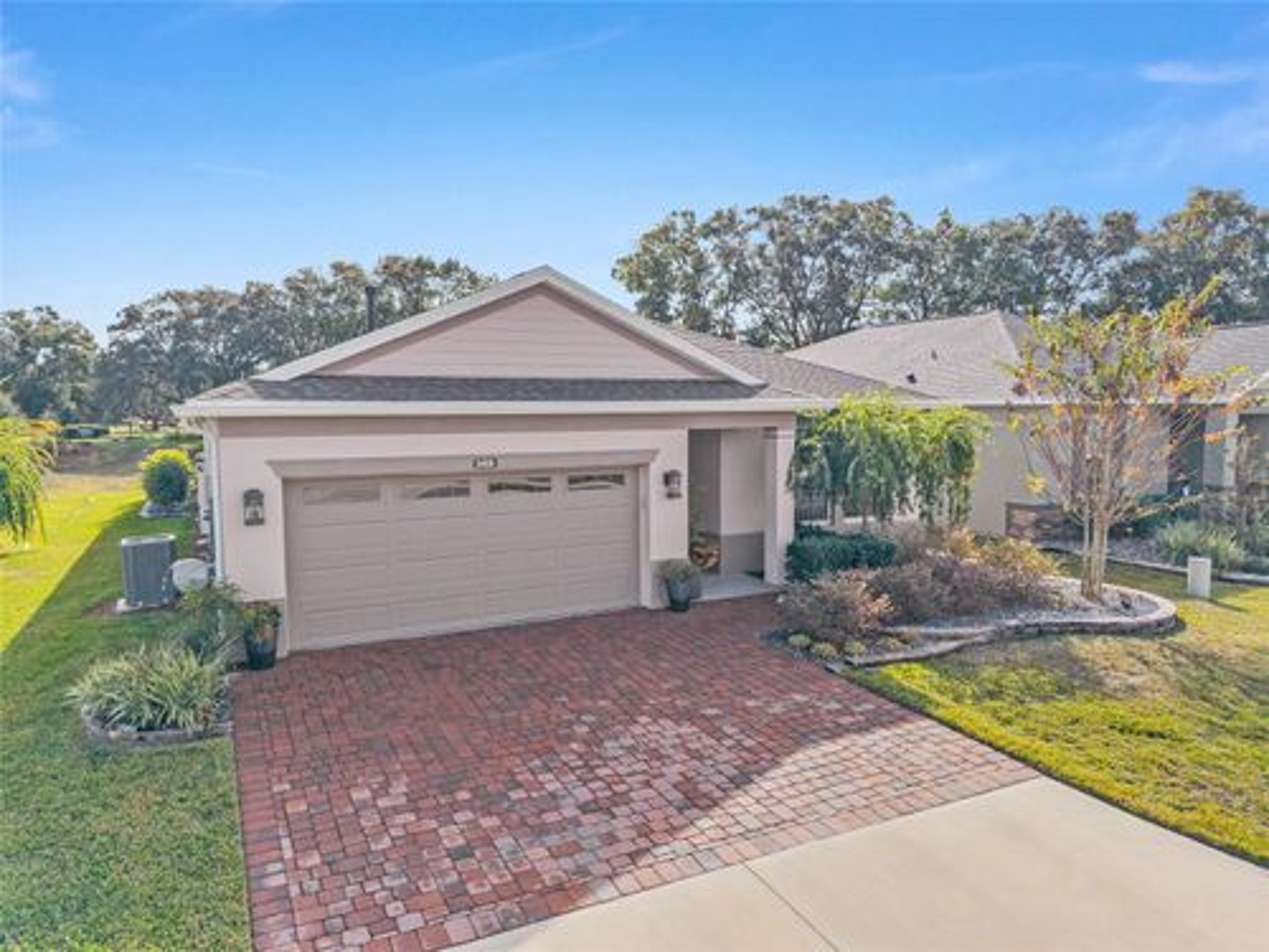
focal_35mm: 24
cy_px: 476
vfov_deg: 56.8
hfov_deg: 71.6
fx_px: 880
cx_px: 634
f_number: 1.8
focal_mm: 8.67
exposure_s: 1/6400
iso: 440
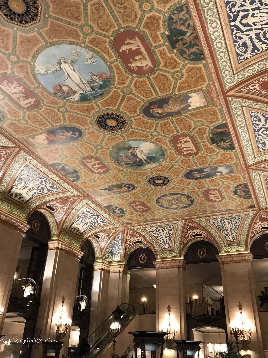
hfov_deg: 45.4
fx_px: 320
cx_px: 143
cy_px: 163
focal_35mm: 31
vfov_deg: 58.3
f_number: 1.8
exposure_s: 1/15
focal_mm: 3.99
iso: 80
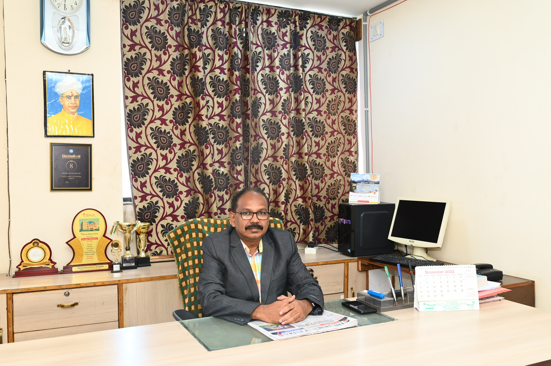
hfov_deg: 57.3
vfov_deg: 39.9
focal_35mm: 33
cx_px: 276
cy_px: 183
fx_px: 505
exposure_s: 1/125
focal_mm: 33
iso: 1600
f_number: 6.3
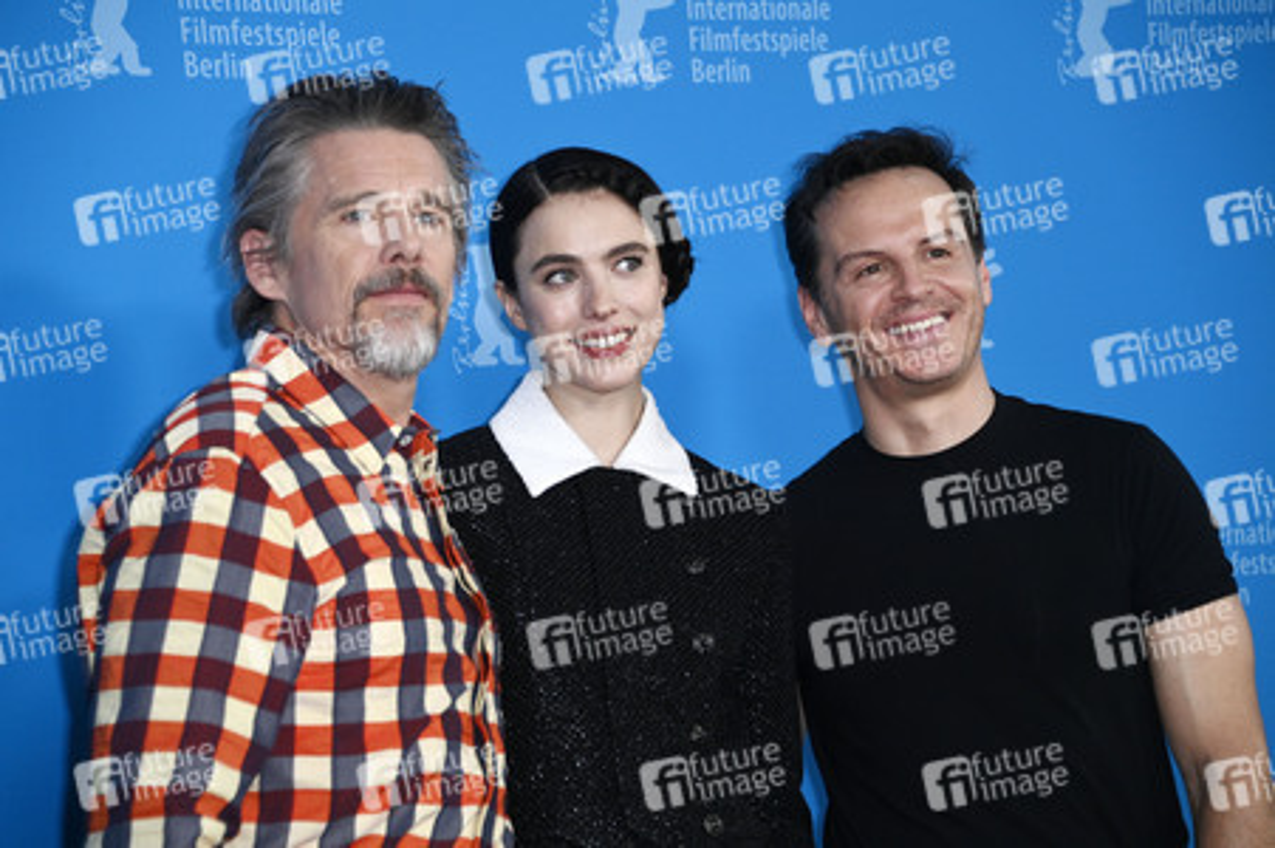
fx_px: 4778
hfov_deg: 15.2
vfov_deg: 10.1
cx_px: 638
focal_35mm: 135
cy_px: 424
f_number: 5.6
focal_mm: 135
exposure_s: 1/200
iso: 800
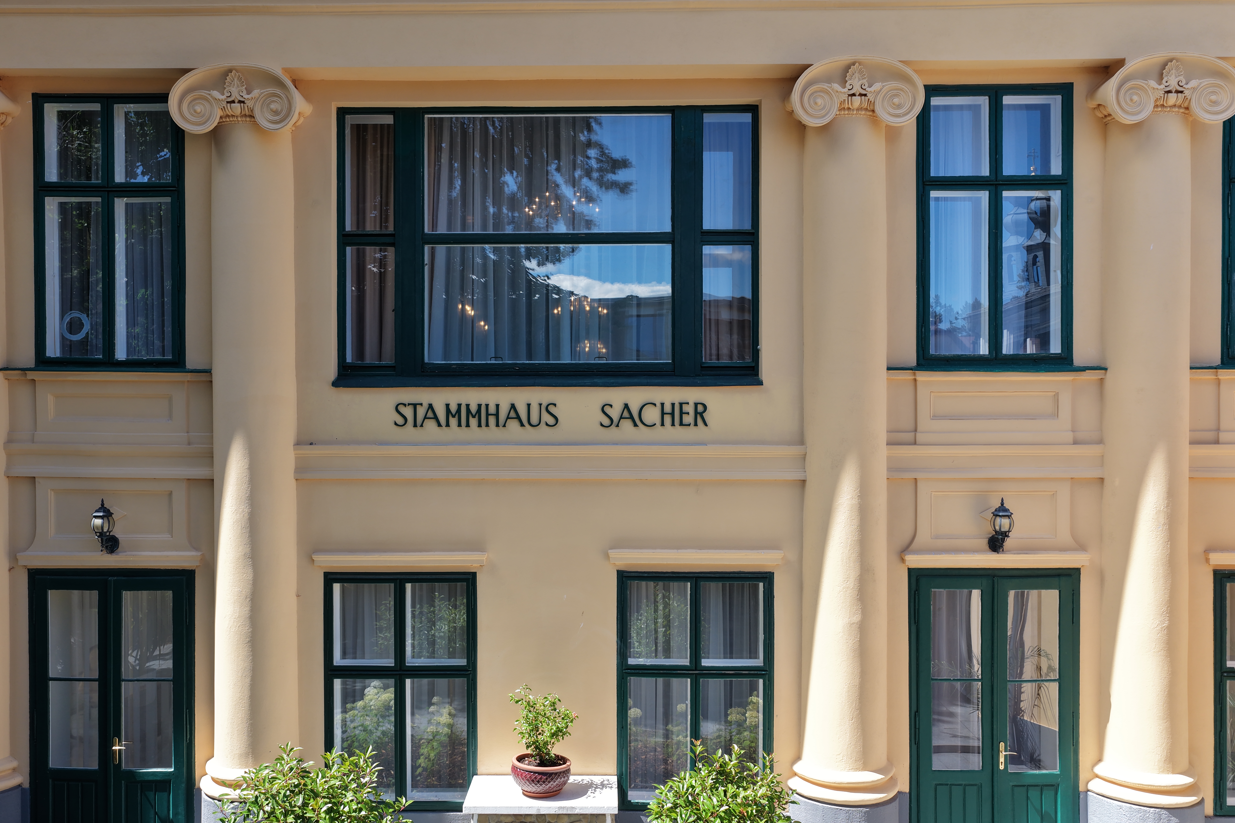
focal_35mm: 30
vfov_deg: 43.6
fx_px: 1029
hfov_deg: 61.9
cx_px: 586
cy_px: 427
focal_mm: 14.45
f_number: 2.8
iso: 100
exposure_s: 1/320
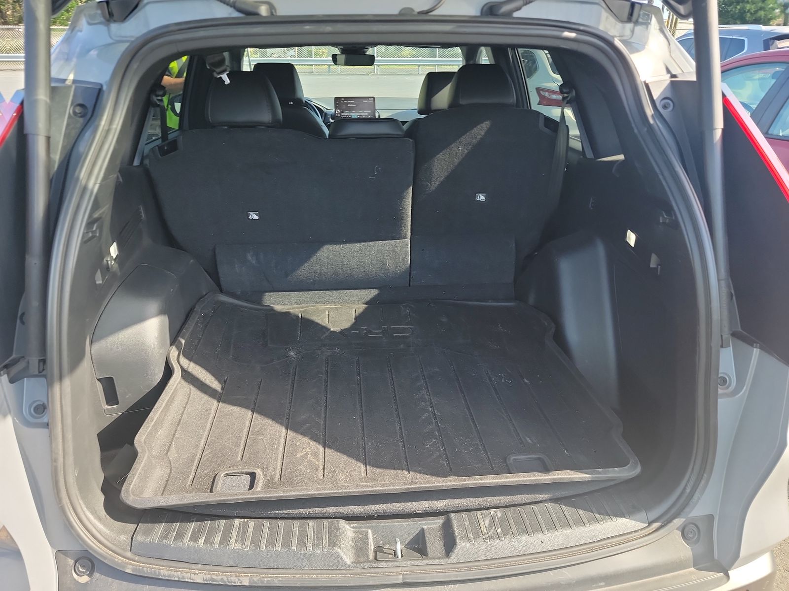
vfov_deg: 56.8
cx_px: 394
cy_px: 296
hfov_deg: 71.6
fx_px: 547
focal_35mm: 24
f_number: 1.8
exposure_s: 1/119
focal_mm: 6.7
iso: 82
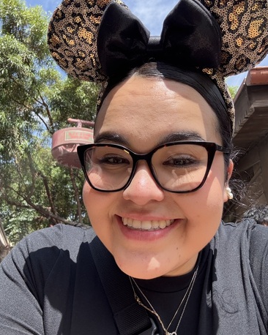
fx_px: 317
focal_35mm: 32
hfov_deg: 45.8
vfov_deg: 55.7
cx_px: 133
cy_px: 171
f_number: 1.9
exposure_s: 1/510
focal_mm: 2.69
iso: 25
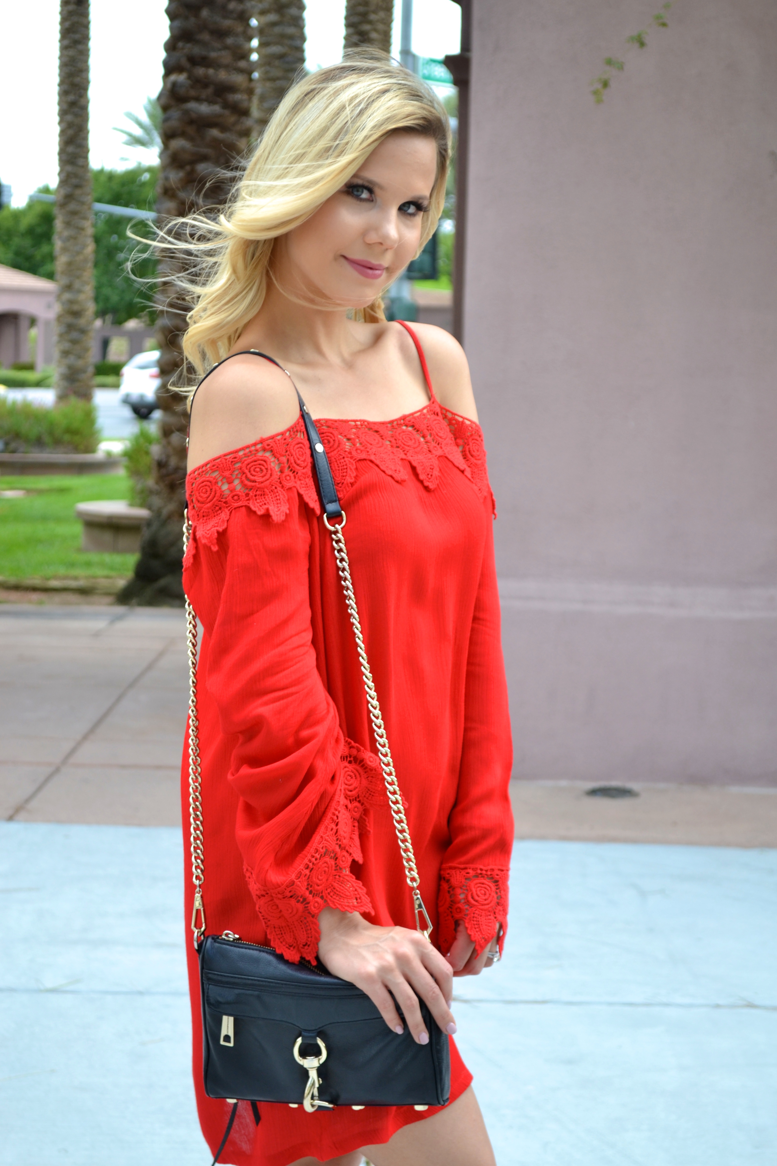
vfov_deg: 28.1
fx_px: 2331
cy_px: 583
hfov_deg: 18.9
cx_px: 388
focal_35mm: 72
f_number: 5.6
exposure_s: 1/200
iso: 200
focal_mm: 48
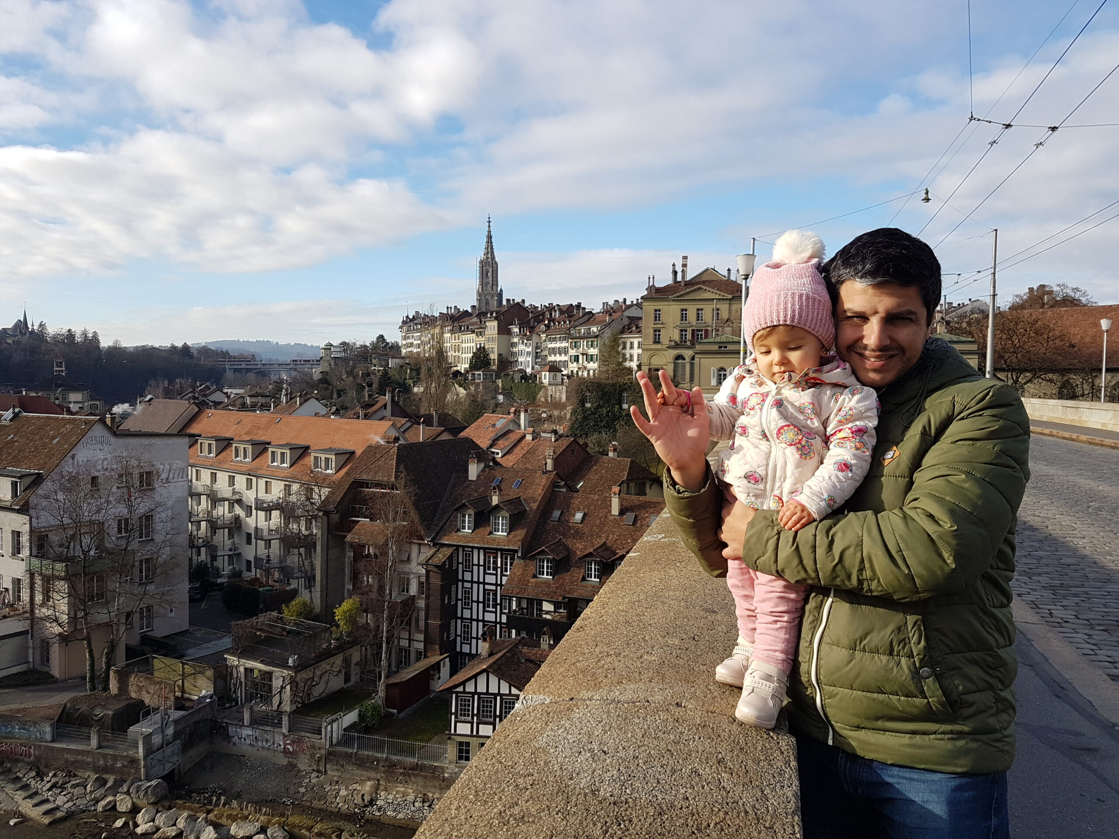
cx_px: 560
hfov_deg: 67.3
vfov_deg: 53.1
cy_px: 420
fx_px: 840
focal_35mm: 26
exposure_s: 1/1244
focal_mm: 4.2
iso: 40
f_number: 1.7
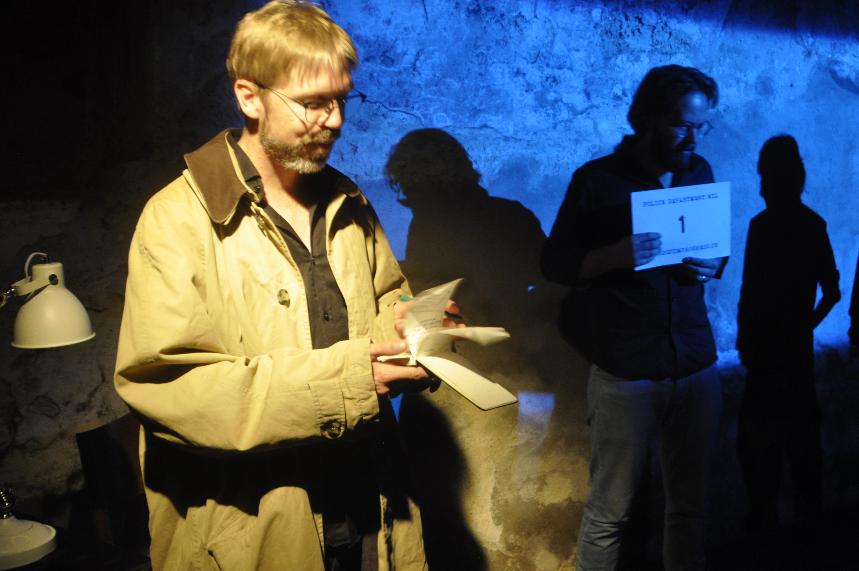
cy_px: 219
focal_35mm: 42
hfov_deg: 45.6
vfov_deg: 31.7
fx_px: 1001
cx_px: 589
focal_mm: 20
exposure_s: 1/13
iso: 800
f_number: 3.5
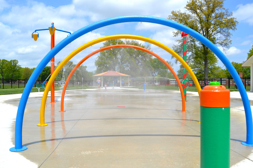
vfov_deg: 47.9
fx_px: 190
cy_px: 84
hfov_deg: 67.4
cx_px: 126
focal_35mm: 27
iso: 400
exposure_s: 1/2000
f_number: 7.1
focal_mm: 18
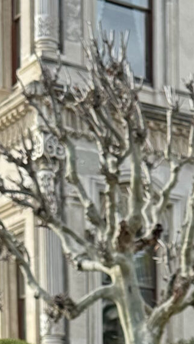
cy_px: 497
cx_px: 286
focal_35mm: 118
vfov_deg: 16.7
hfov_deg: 10.0
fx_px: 1079
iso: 80
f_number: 1.78
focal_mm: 6.86
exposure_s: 1/857
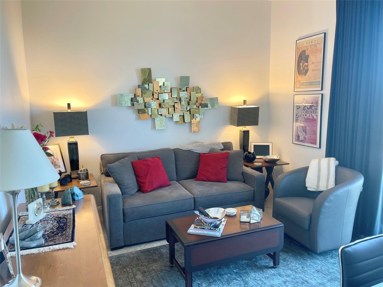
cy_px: 144
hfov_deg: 67.3
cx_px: 192
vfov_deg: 53.1
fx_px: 288
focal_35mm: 26
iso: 125
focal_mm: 4.2
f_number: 1.6
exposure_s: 1/120
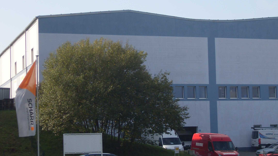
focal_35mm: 104
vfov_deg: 11.6
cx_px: 194
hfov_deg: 20.5
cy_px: 82
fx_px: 767
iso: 80
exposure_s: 1/125
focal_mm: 10.1
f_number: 9.1
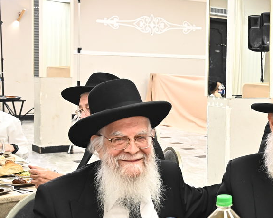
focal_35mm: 80
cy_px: 112
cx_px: 330
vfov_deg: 19.2
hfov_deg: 22.0
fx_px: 646
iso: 3200
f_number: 7.1
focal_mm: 35
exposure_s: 1/160
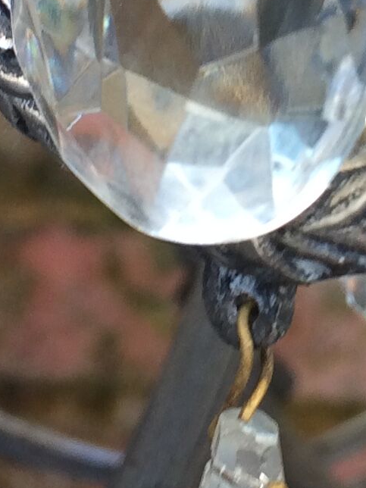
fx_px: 2072
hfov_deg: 10.0
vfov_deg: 13.0
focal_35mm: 147
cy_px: -133
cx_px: 423
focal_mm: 4.15
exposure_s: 1/50
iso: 40
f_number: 2.2
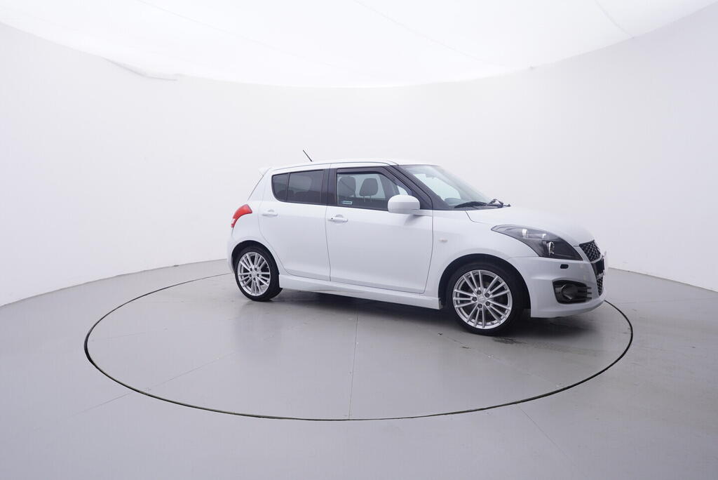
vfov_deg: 56.2
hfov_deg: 77.3
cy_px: 240
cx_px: 359
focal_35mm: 22
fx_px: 449
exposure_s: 1/80
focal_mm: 15
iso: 200
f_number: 5
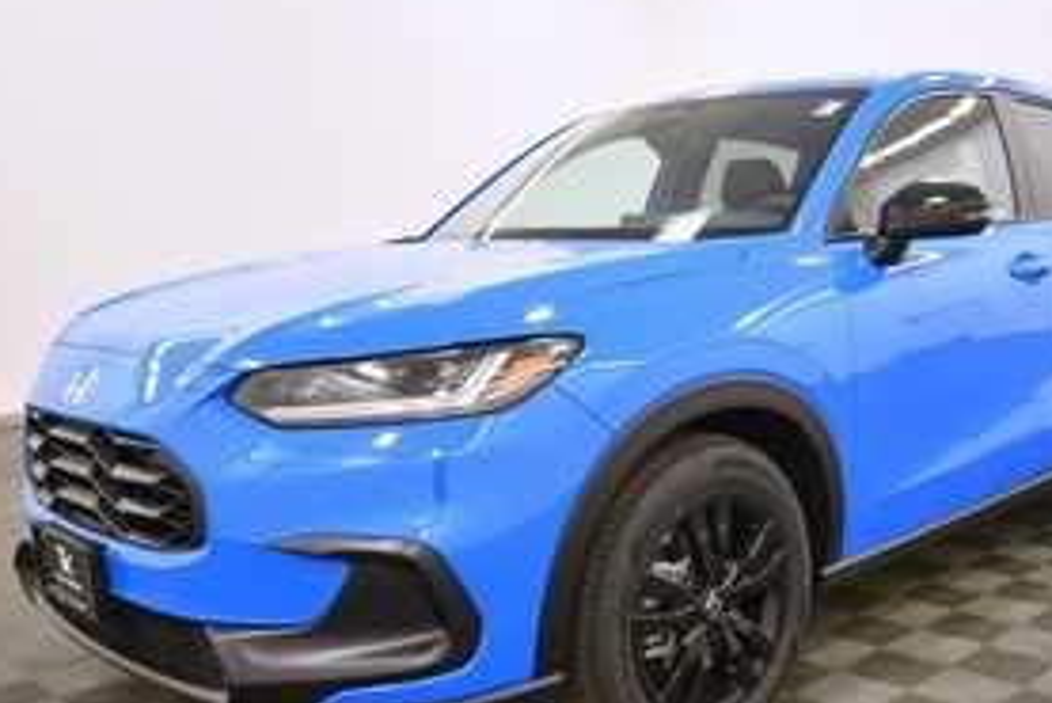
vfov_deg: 34.2
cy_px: 393
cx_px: 615
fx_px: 1140
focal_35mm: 39
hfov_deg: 49.3
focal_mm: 18
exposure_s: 1/125
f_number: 5.3
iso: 1000
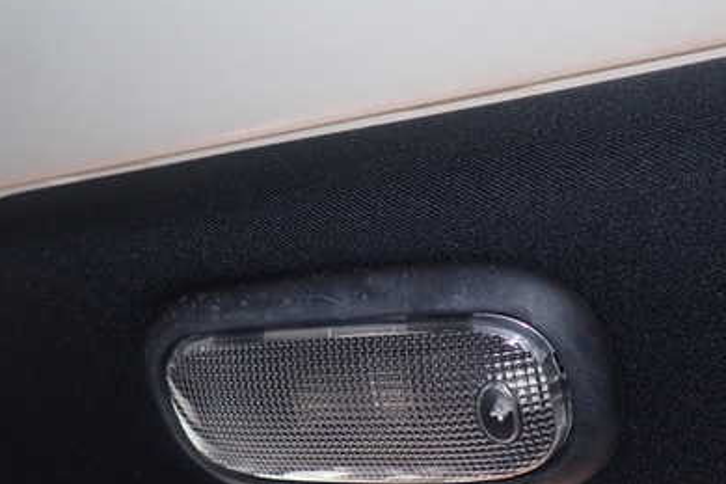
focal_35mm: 48
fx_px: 968
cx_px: 376
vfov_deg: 27.9
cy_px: 324
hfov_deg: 41.1
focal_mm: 5.4
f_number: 2.3
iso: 200
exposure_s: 1/30
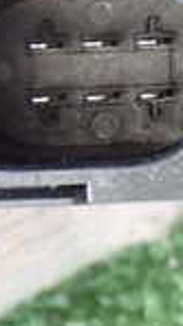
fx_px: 1677
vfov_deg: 11.0
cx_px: 474
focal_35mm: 194
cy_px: 24
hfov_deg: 5.9
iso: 800
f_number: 2.9
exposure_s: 1/25
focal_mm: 7.84
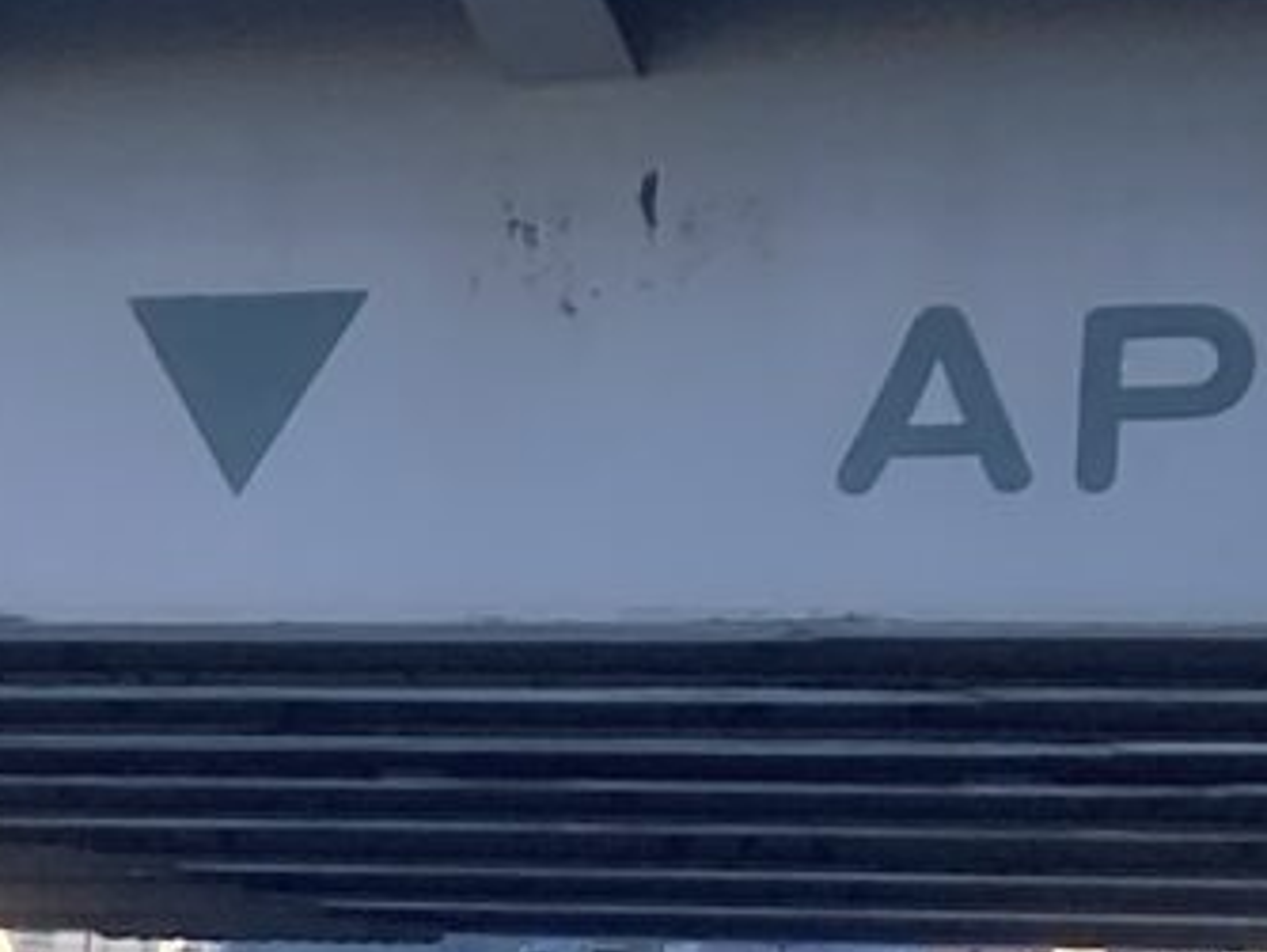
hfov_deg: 7.9
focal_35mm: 199
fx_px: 7289
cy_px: 1339
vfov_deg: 7.4
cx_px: -3061
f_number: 1.8
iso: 32
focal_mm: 4.25
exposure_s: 1/827
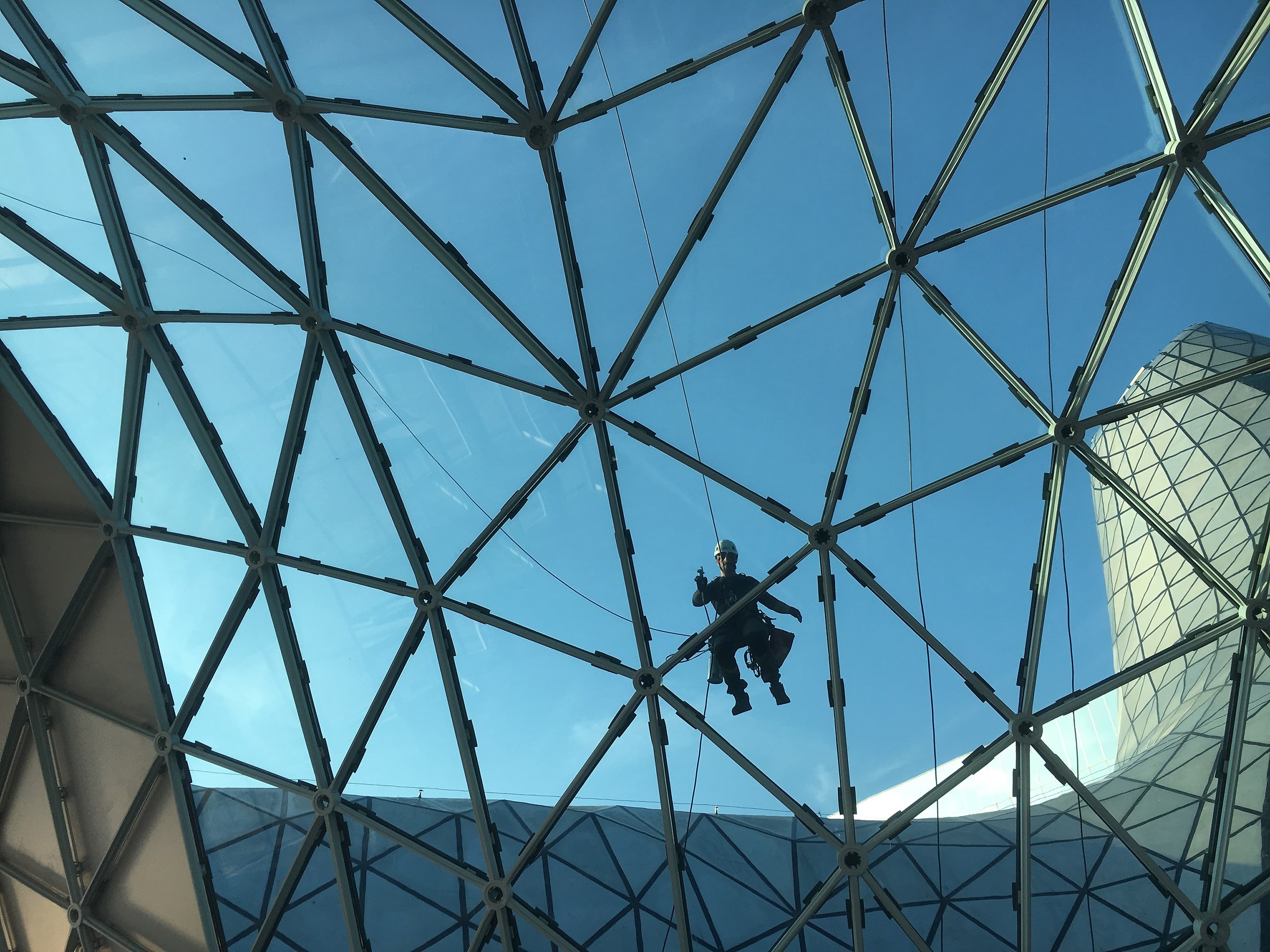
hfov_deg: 61.7
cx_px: 635
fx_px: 1064
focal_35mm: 29
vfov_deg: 48.2
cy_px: 476
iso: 25
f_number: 2.2
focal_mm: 4.15
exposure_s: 1/506
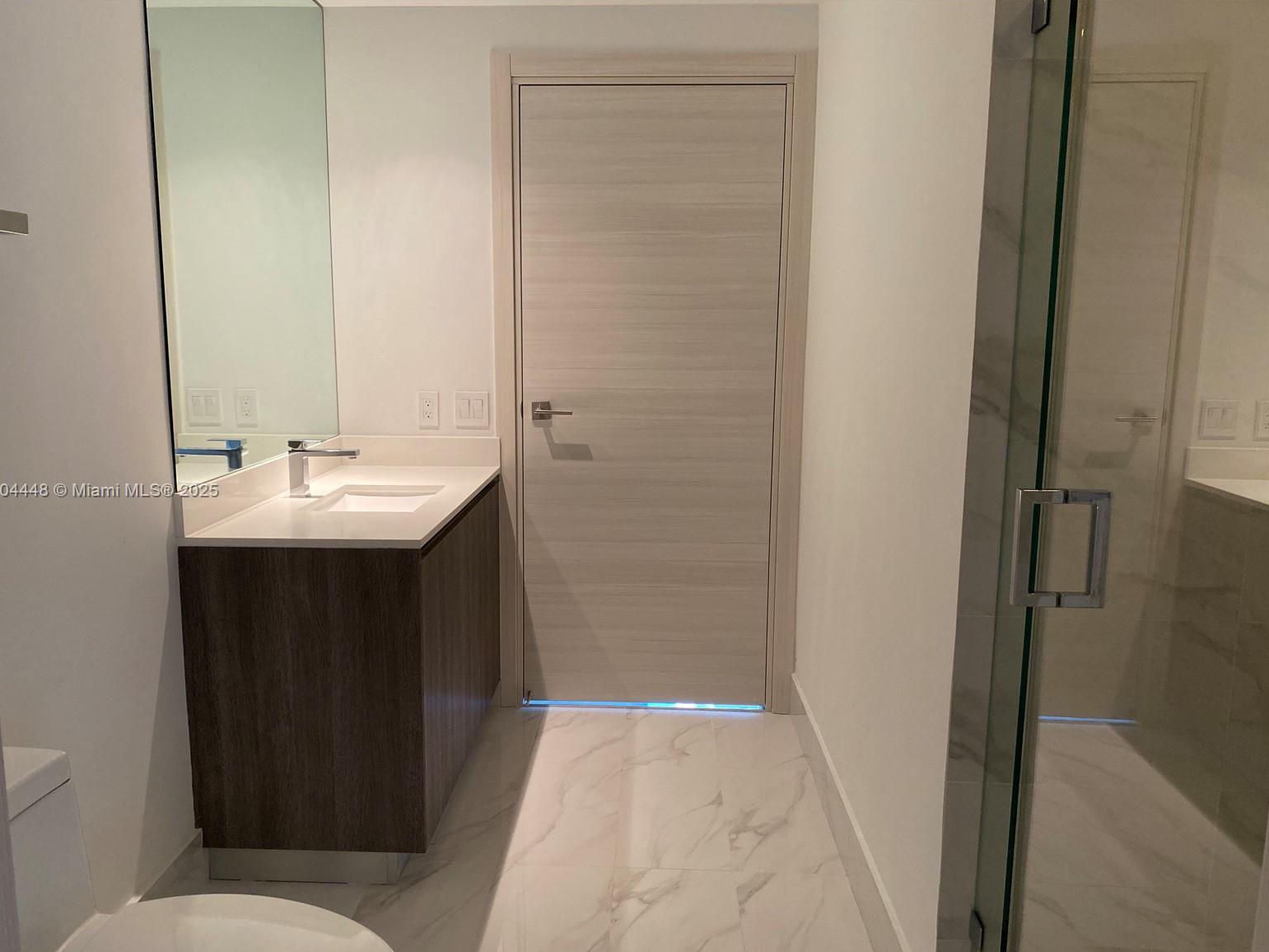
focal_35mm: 27
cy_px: 492
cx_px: 614
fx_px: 990
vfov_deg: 51.4
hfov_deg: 65.3
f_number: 1.8
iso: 200
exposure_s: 1/60
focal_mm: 4.25
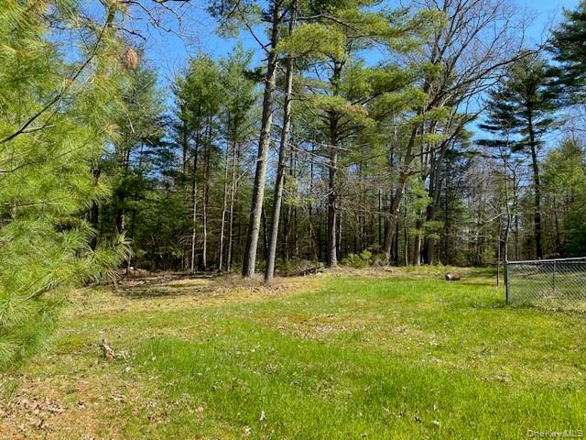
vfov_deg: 53.1
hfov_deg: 67.3
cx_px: 293
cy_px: 220
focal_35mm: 26
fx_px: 440
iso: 32
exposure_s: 1/1147
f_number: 1.8
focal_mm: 4.25
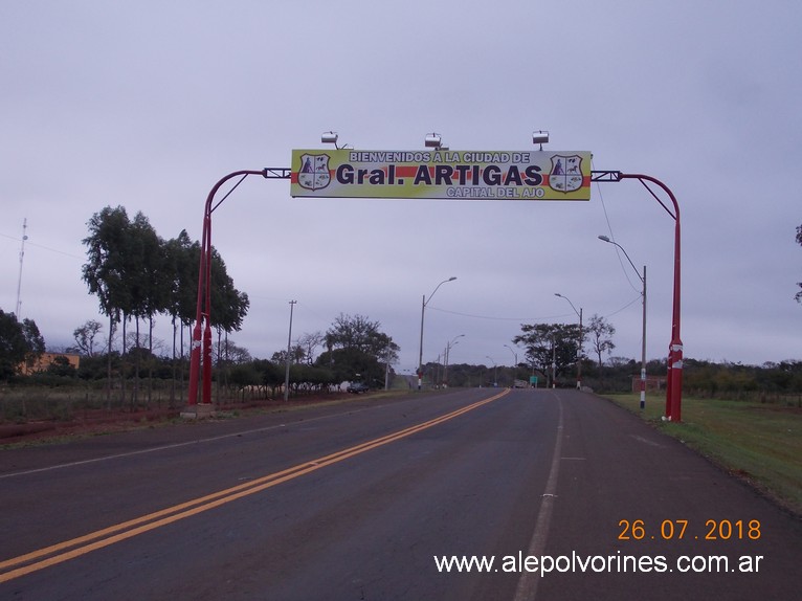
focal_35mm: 43
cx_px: 401
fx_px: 996
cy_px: 300
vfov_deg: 33.6
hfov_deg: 43.9
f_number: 6.5
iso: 80
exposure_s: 1/125
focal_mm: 6.1
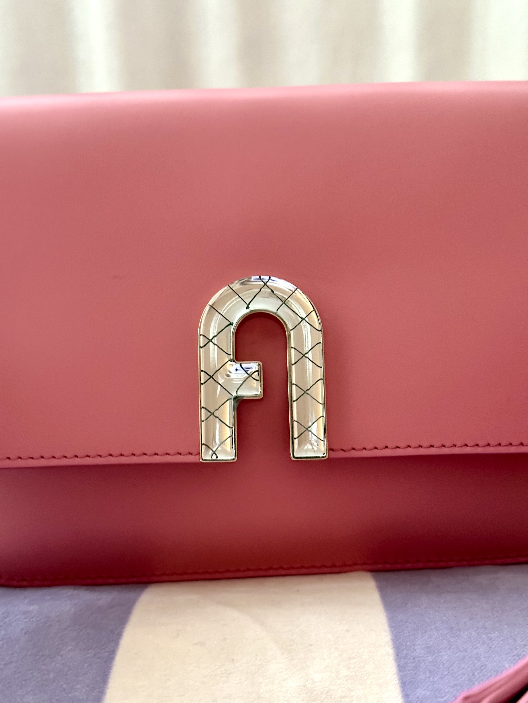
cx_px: 264
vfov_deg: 39.7
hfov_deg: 30.3
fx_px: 976
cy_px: 352
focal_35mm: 48
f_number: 1.78
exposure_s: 1/30
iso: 640
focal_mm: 6.86
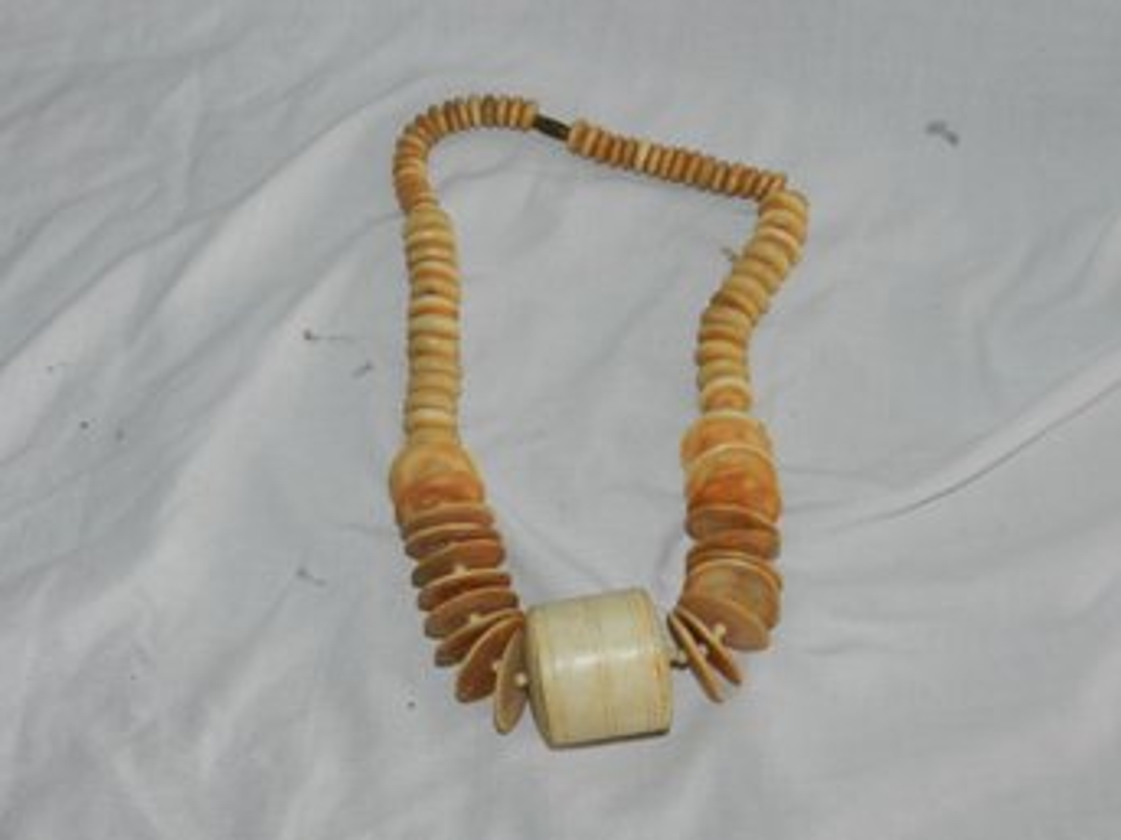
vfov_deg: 31.5
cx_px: 560
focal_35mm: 46
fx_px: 1489
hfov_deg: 41.3
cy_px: 420
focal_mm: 8.1
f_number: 4.2
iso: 200
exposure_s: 1/30
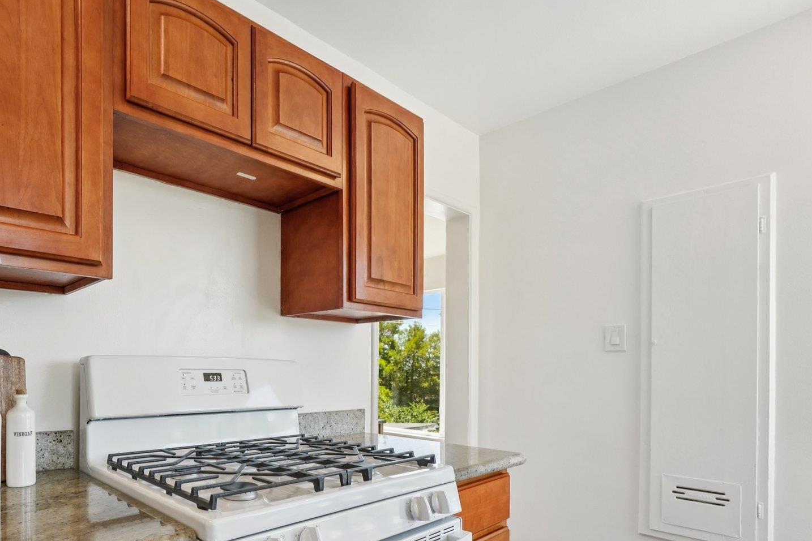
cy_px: 365
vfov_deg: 60.3
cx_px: 245
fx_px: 451
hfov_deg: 80.0
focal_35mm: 20
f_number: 8
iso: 800
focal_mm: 14
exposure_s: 1/200
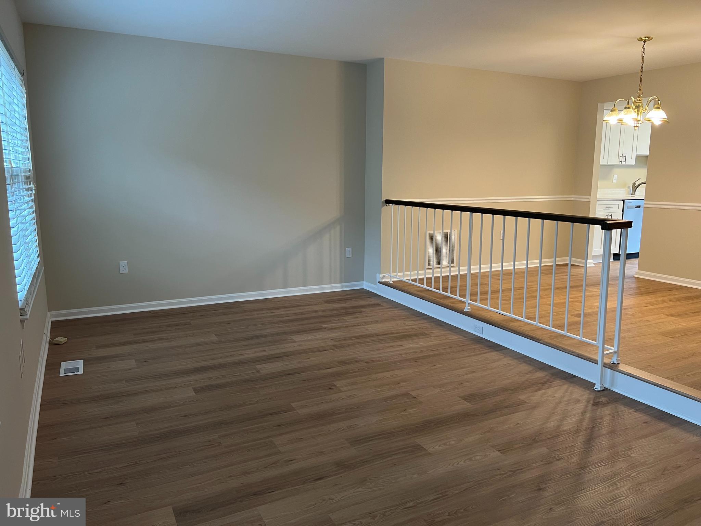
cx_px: 350
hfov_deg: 67.3
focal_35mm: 26
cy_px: 263
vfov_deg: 53.1
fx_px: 527
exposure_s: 1/60
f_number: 1.5
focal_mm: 5.7
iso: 100
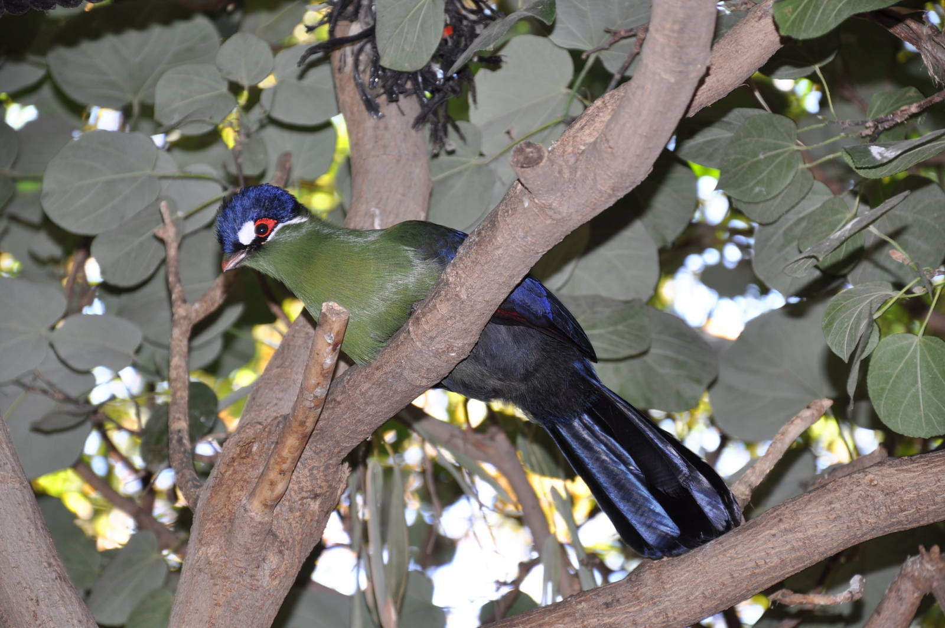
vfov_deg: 8.7
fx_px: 4130
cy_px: 314
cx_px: 472
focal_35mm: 158
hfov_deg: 13.1
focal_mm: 105
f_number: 5.6
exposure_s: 1/20
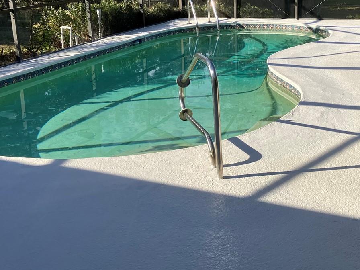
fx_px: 520
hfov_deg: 38.1
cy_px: 72
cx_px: 206
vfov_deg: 28.7
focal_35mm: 50
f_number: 1.8
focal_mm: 3.99
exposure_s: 1/1056
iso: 32
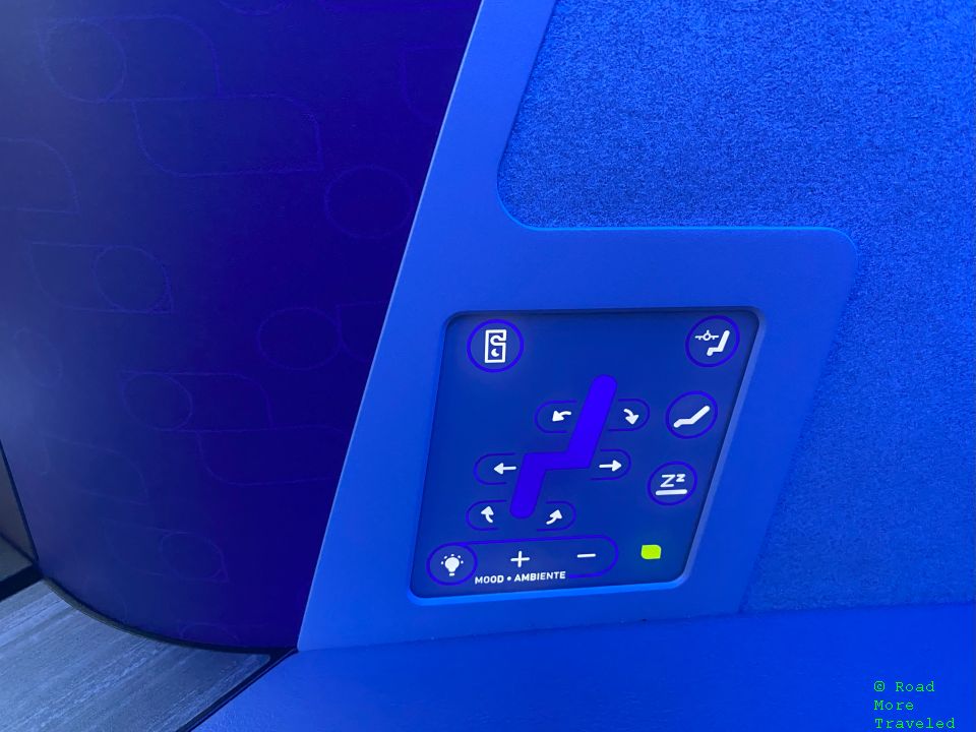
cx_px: 488
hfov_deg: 67.3
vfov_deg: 53.1
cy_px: 366
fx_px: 733
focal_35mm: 26
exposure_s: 1/28
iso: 800
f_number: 1.8
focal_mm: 4.25
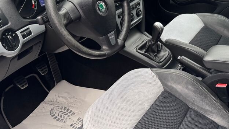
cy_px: 28
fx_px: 261
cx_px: 141
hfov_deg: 47.0
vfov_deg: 27.2
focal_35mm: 43
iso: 250
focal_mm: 6.76
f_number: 1.78
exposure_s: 1/60
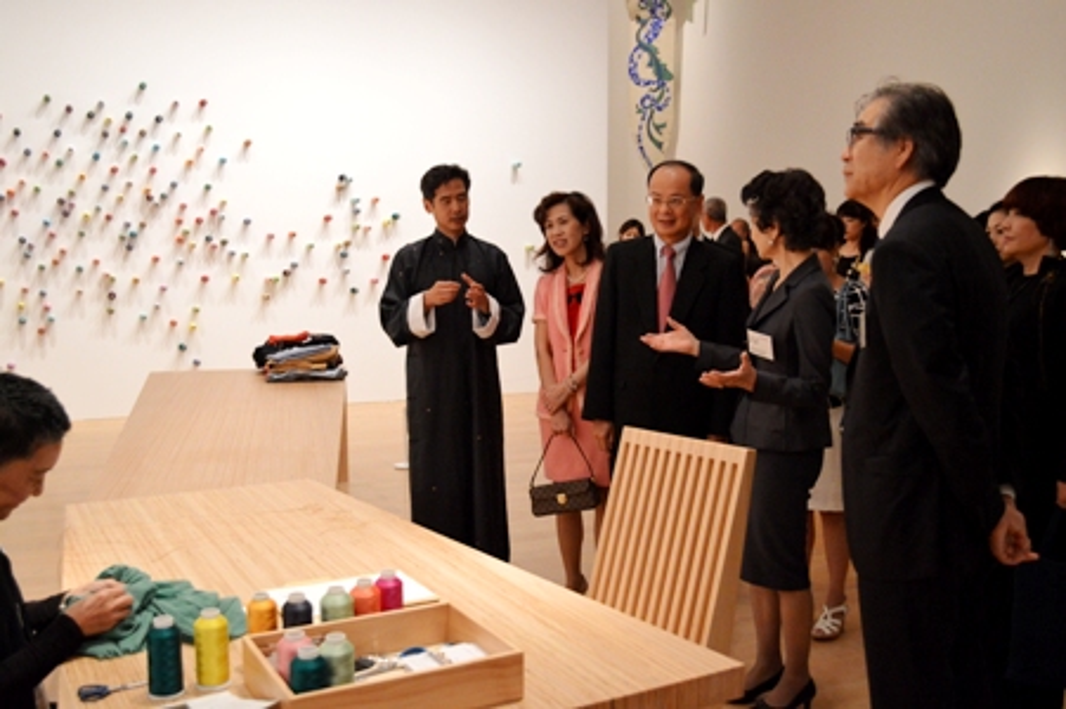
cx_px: 533
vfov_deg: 36.8
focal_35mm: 36
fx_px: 1065
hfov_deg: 53.2
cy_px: 354
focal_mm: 24
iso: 2200
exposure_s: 1/60
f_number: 4
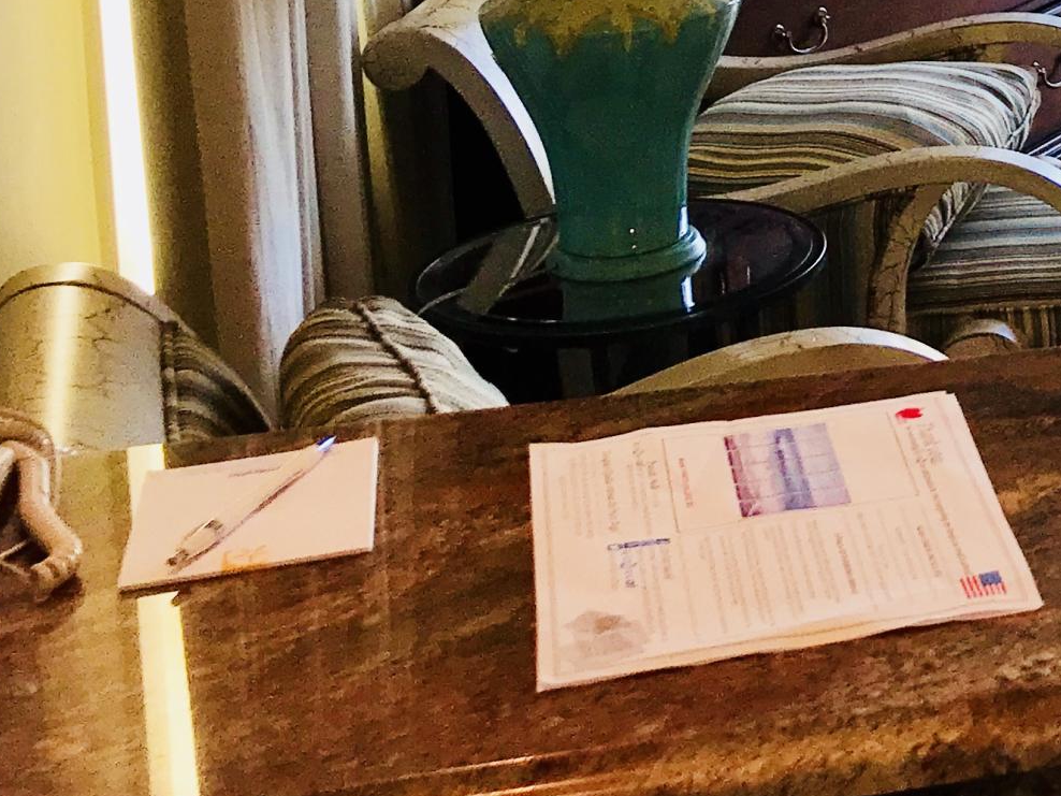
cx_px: 1579
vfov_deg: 16.4
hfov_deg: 20.0
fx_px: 2605
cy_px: -248
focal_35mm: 85
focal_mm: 3.99
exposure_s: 1/120
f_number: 1.8
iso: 20
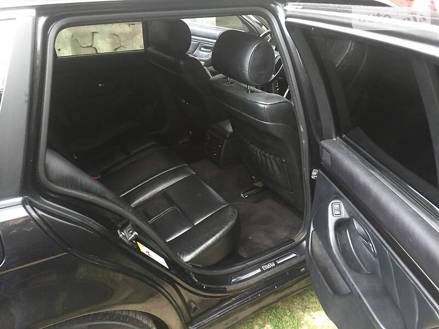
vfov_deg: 48.2
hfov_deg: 61.7
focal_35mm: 29
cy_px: 164
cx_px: 220
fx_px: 368
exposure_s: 1/33
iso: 200
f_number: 2.2
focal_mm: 4.2
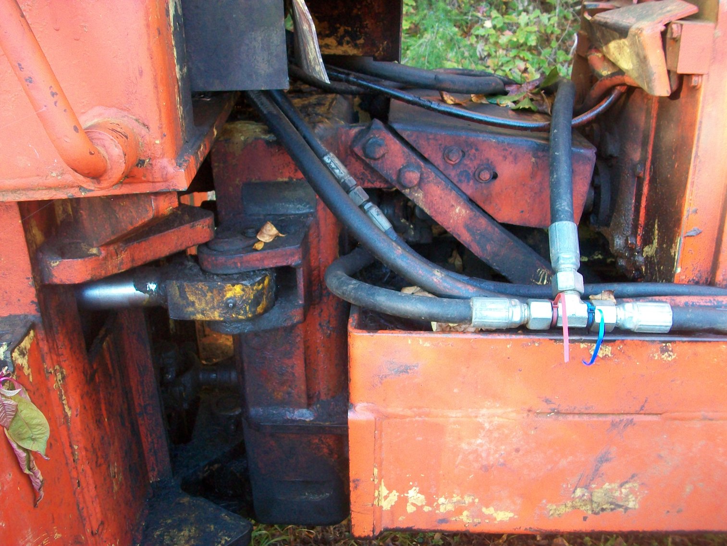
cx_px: 364
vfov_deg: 41.8
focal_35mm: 34
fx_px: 714
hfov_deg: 54.0
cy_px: 273
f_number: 2.8
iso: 160
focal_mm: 5.7
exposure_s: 1/30
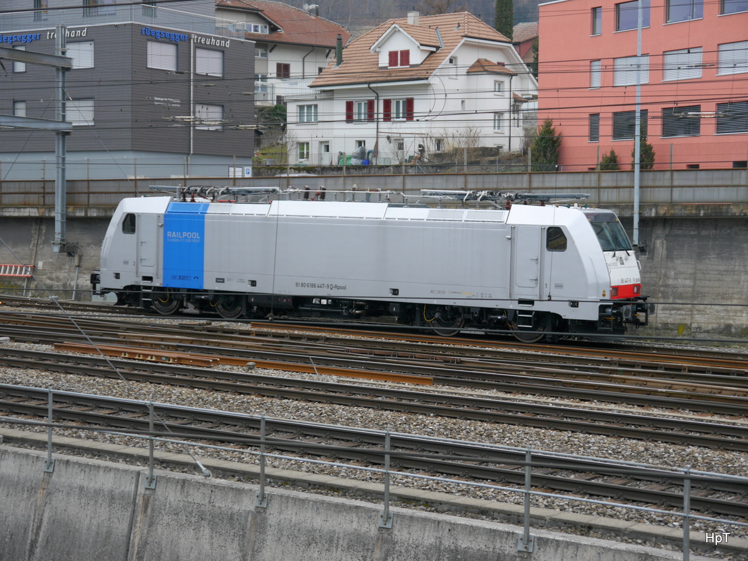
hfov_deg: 27.0
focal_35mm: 72
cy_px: 280
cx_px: 374
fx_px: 1556
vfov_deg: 20.4
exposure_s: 1/80
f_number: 5.3
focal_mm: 36
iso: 160
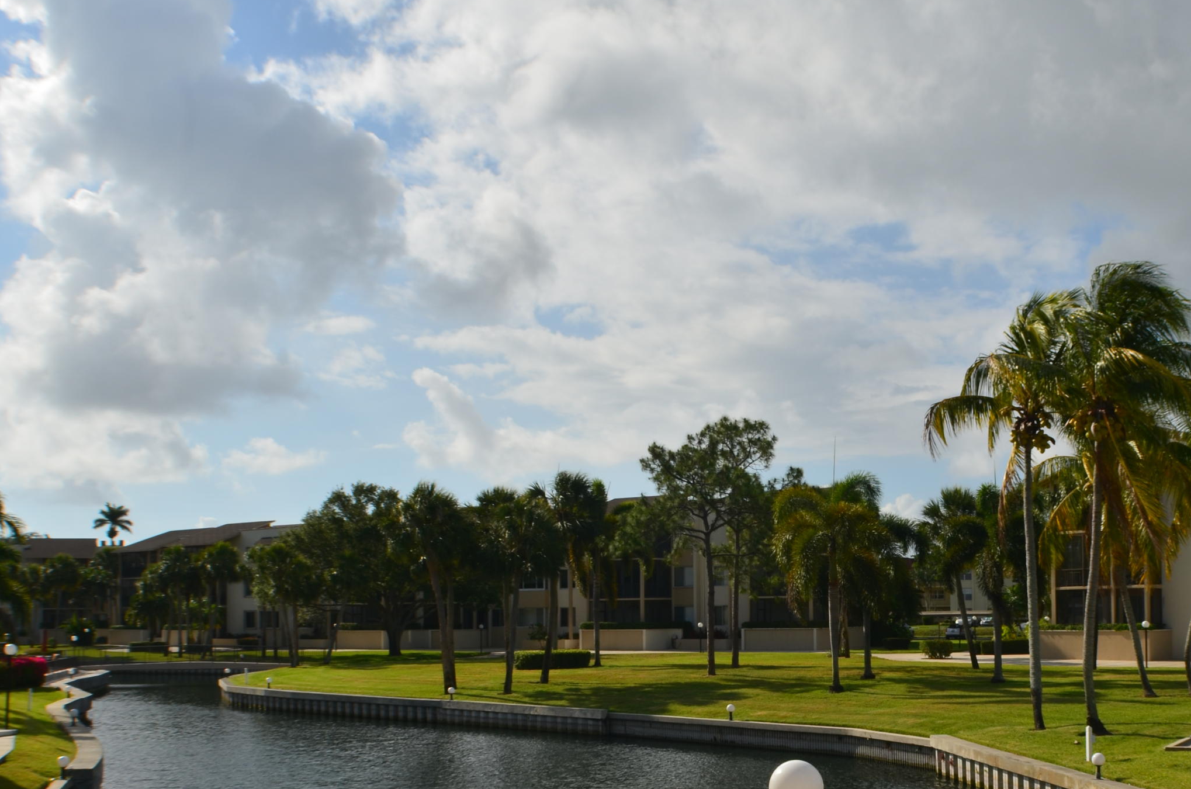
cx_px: 783
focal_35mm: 53
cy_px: 544
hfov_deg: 37.2
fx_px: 1750
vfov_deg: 25.2
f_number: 13
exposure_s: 1/200
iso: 100
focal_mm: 24
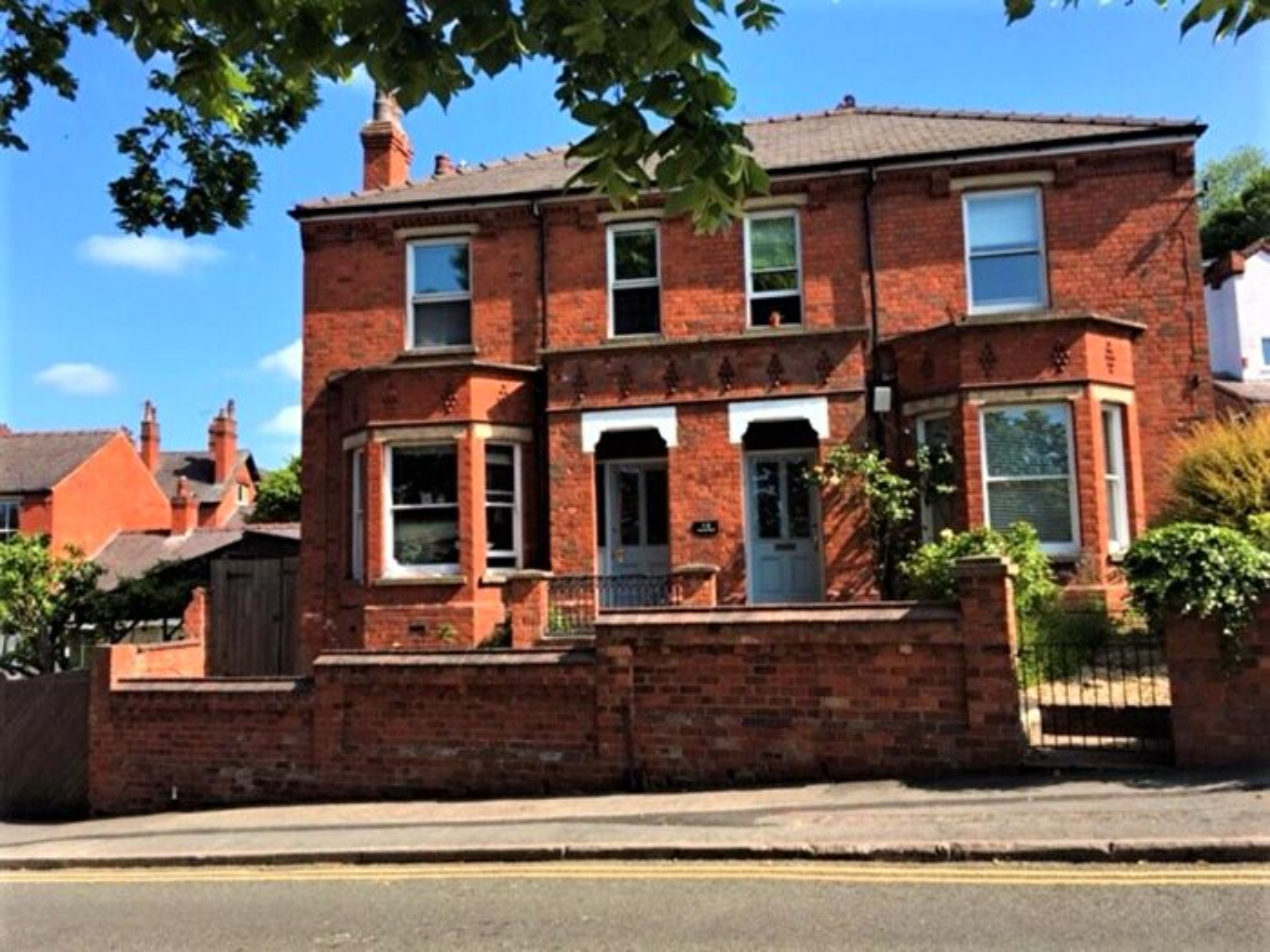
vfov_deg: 48.2
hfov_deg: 61.7
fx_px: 1064
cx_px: 635
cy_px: 476
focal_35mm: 29
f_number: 2.2
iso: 25
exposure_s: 1/746
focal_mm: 4.15
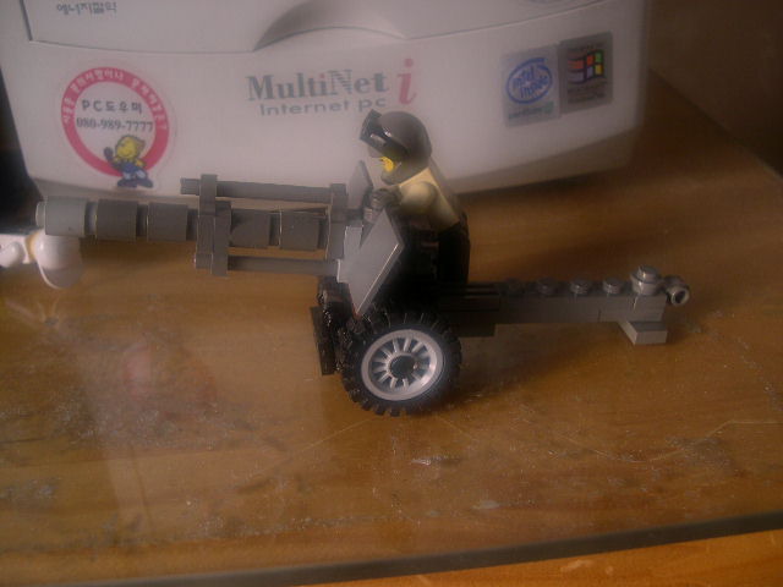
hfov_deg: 49.0
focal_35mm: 38
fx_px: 860
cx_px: 392
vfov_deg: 37.7
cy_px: 294
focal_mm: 8
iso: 100
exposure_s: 1/85.7
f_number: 2.8
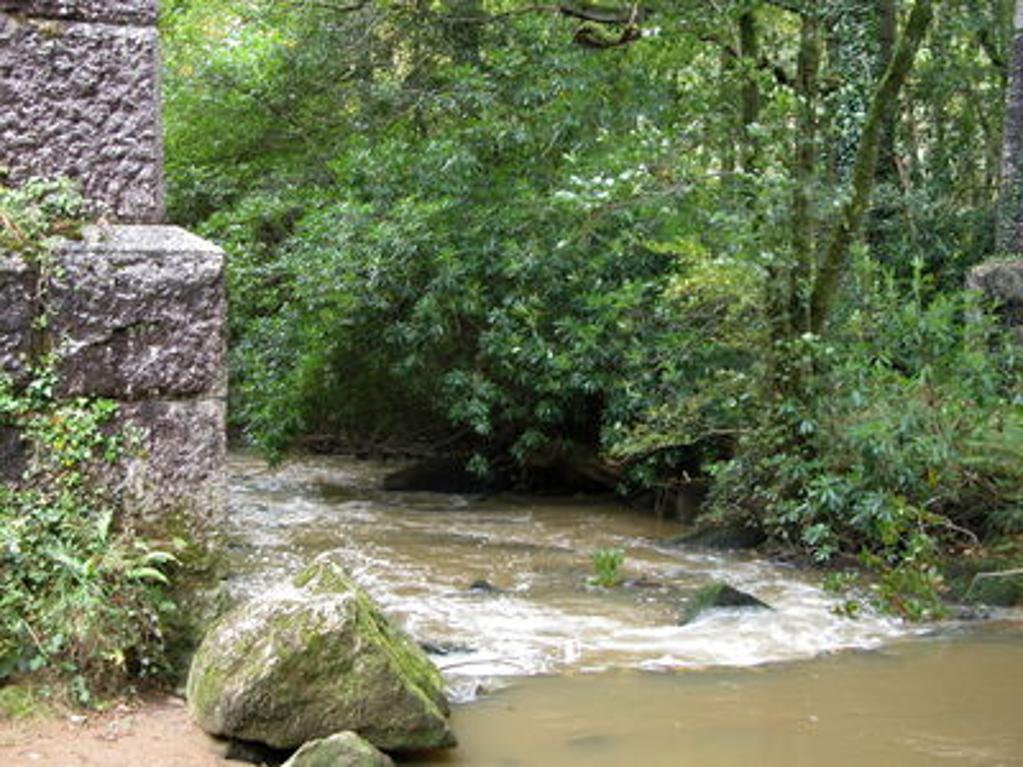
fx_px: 1714
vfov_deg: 25.2
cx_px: 512
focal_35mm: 58
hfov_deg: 33.2
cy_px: 384
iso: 100
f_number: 3.1
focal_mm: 14.7
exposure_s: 1/10.2
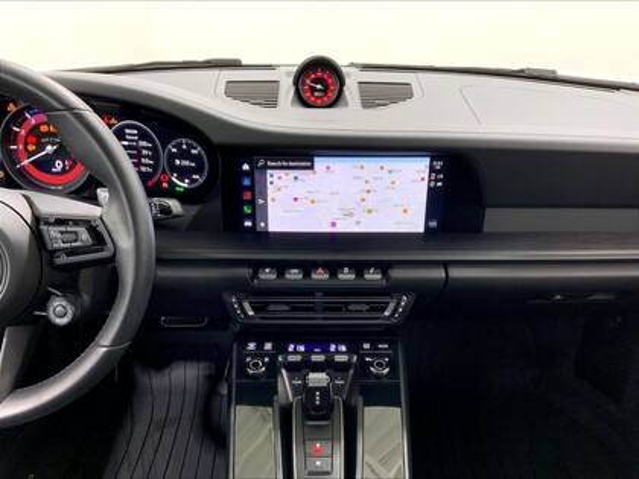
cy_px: 240
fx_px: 535
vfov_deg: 48.2
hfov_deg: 61.7
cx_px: 320
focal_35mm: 29
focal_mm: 3
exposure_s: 1/97
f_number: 1.8
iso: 64
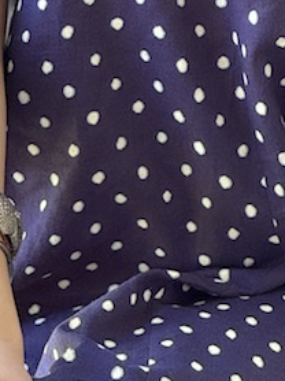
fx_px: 3034
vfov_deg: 7.1
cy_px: -211
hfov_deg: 5.4
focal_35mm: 276
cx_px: 150
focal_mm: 9
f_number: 2.8
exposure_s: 1/99
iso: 32
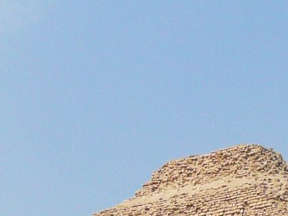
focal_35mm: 158
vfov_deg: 8.9
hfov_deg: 12.4
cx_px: 48
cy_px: 404
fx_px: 1315
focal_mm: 5.5
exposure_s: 1/400
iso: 100
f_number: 9
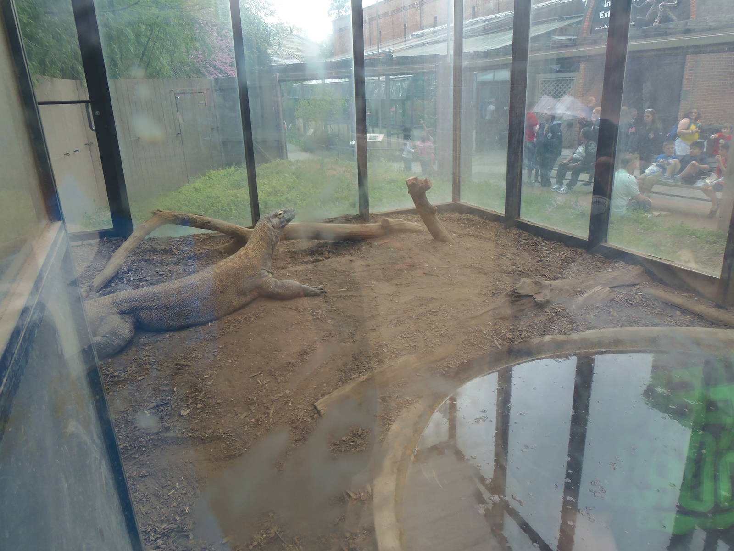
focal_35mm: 24
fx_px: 509
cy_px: 276
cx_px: 367
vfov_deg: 56.8
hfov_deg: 71.6
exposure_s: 1/80
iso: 64
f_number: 2.9
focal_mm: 4.3
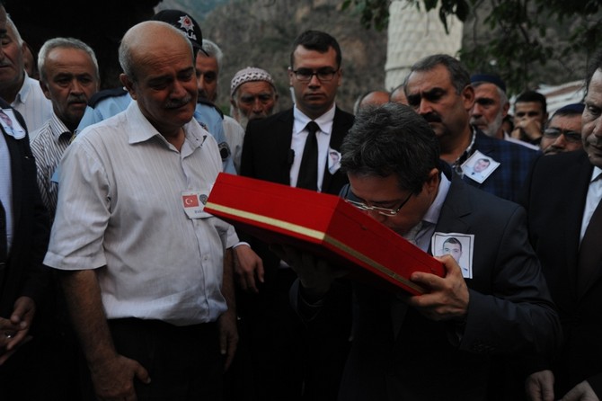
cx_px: 301
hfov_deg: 48.5
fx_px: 669
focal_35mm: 40
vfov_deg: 33.4
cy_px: 200
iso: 1250
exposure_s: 1/100
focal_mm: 40
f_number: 4.5
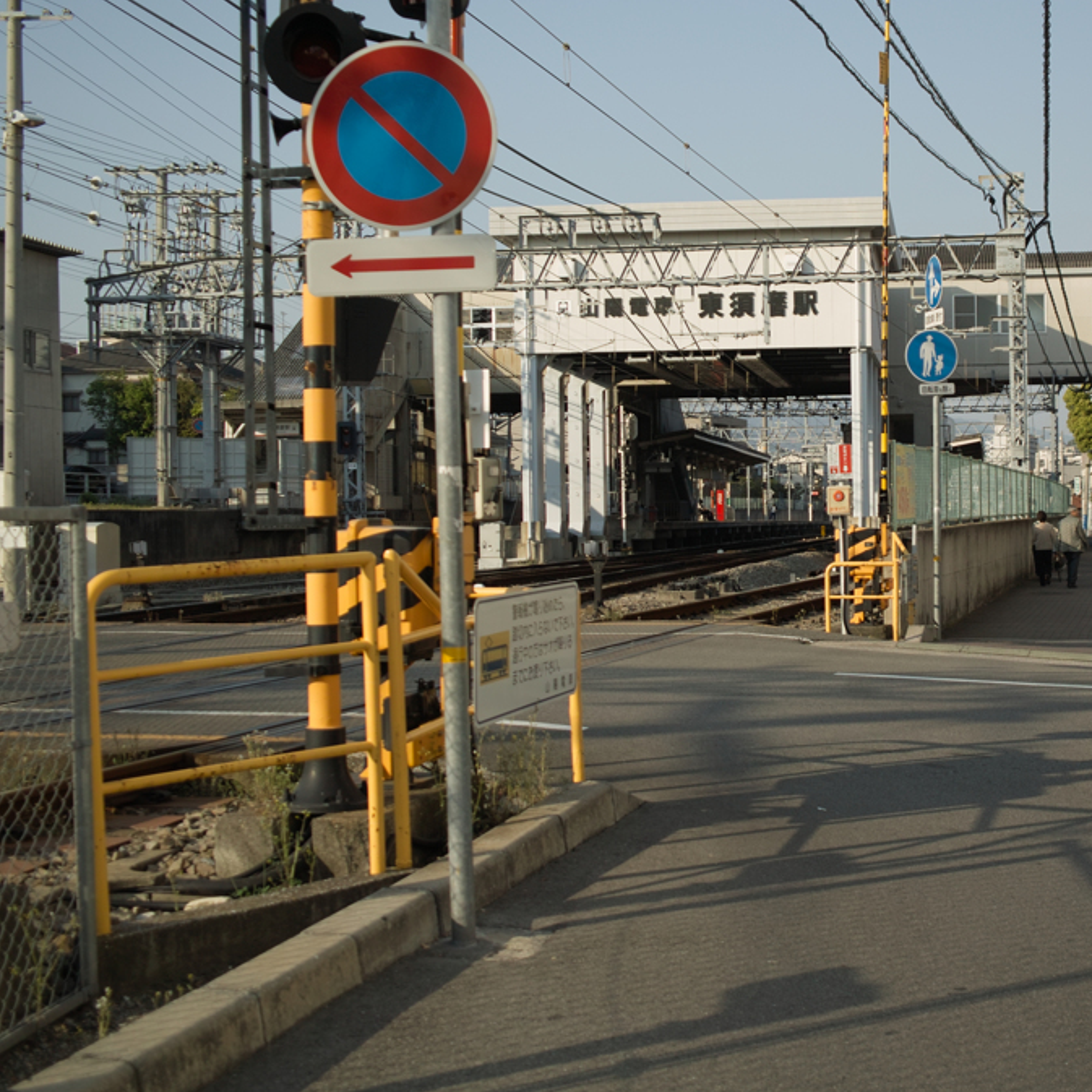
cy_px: 542
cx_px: 811
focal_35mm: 53
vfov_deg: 32.2
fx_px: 1892
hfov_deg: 31.7
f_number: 2.8
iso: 100
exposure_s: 1/1000
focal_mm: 24.2
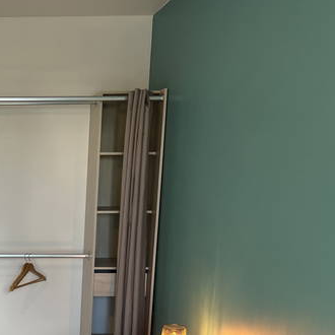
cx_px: -25
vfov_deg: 30.0
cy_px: 291
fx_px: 602
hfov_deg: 28.5
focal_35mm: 55
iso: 80
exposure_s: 1/121
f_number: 1.6
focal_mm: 5.1
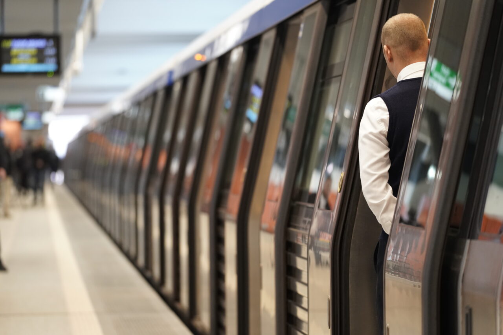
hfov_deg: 12.2
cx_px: 252
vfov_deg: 8.2
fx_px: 2347
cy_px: 168
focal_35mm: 168
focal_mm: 168
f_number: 4
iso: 3200
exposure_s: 1/250
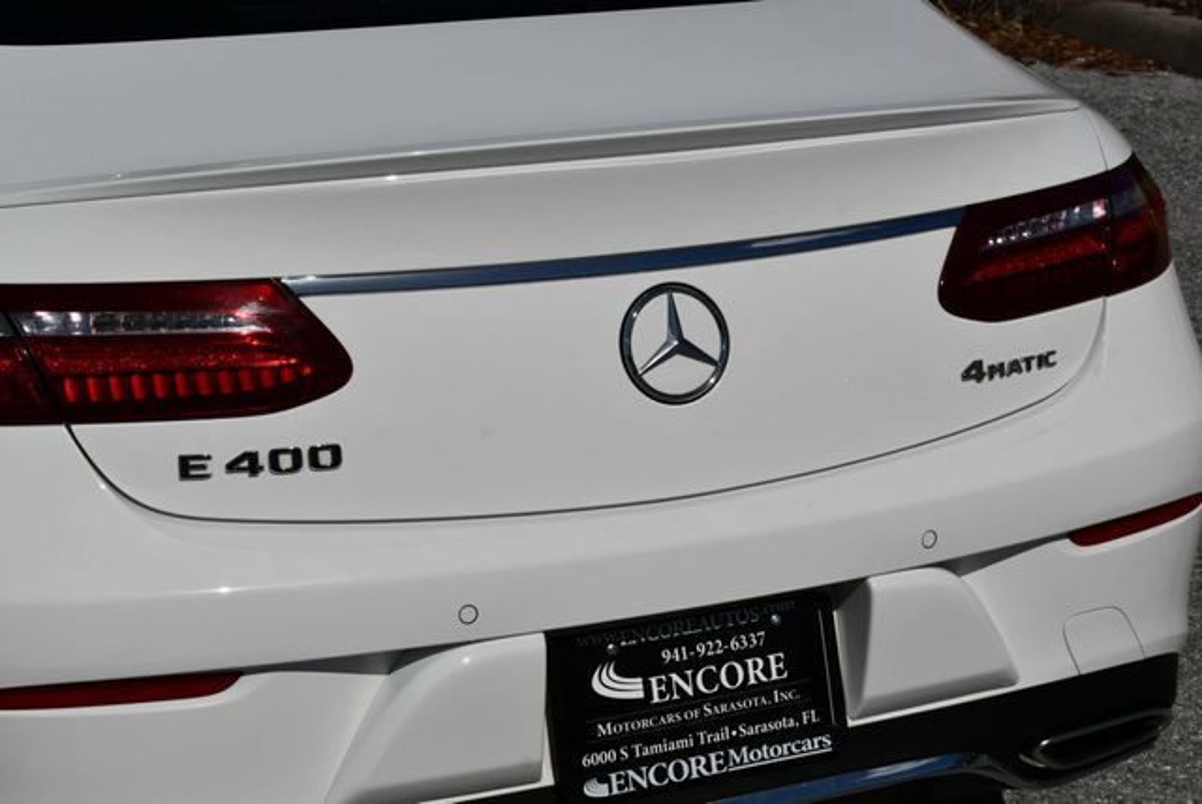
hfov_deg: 24.2
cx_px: 601
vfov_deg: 16.3
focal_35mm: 84
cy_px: 402
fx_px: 2807
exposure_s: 1/800
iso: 100
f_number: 14
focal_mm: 42
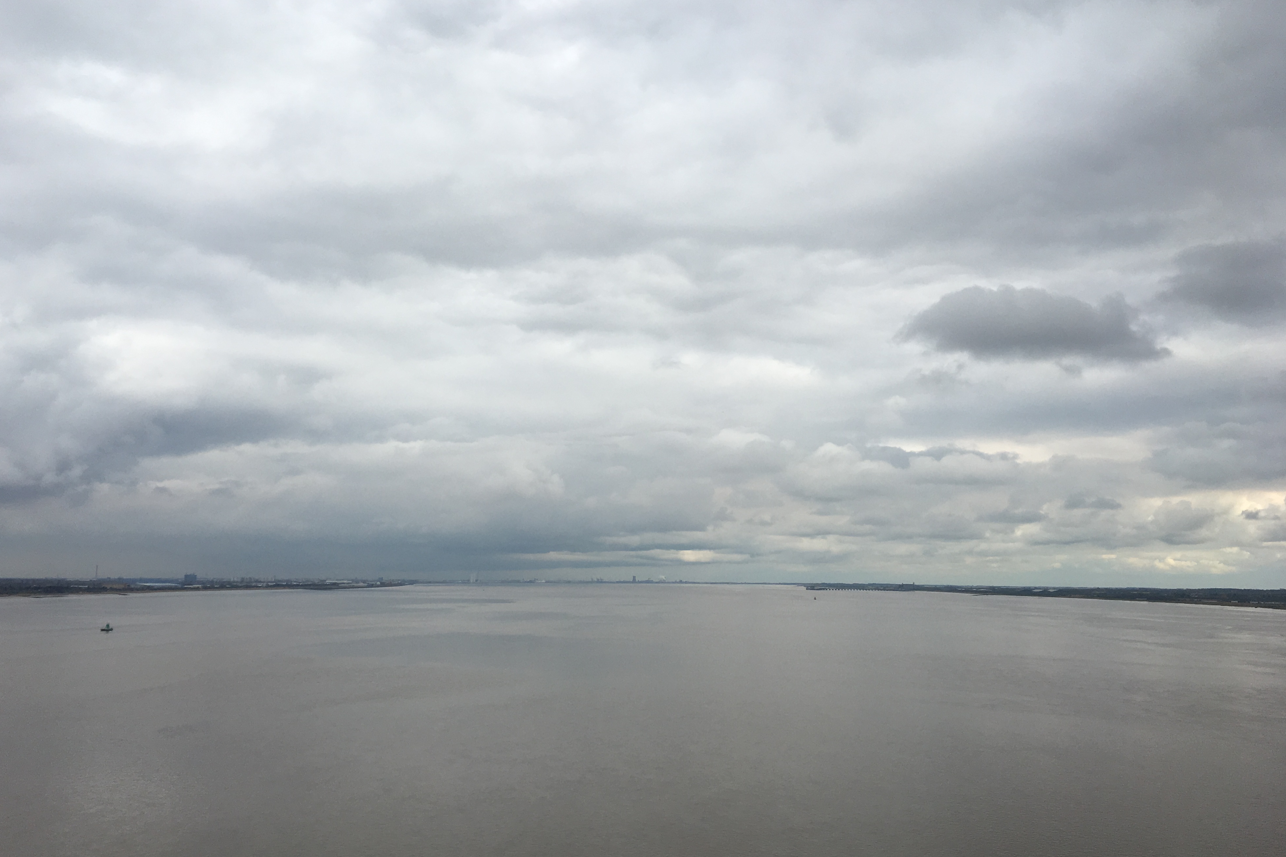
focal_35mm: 31
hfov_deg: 60.3
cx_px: 637
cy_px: 451
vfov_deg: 42.3
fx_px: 1107
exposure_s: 1/2137
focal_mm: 4.15
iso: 25
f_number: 2.2
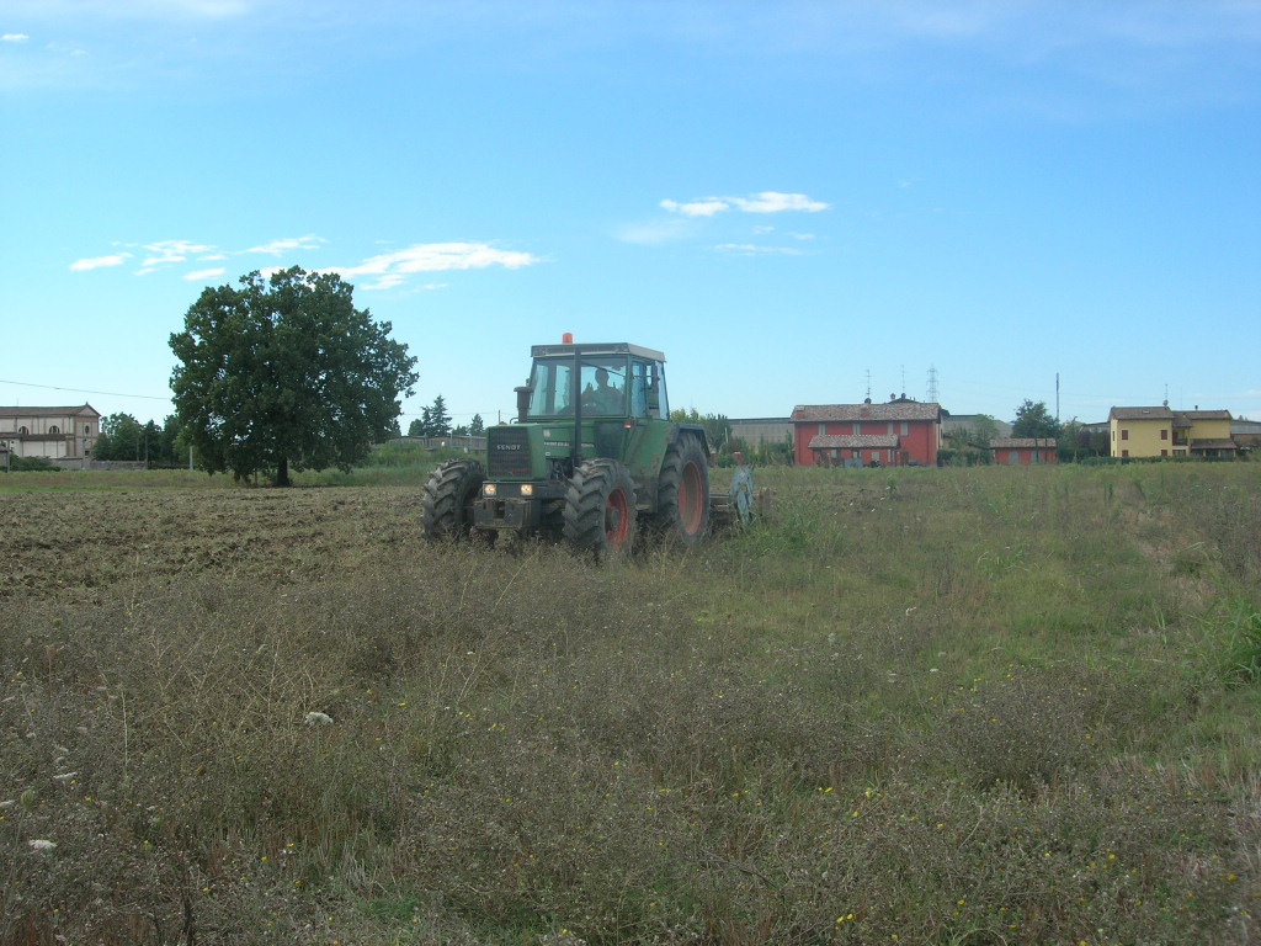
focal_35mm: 38
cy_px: 473
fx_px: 1384
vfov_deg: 37.7
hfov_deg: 49.0
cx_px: 630
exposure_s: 1/385
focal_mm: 7.8
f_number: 4.8
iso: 64
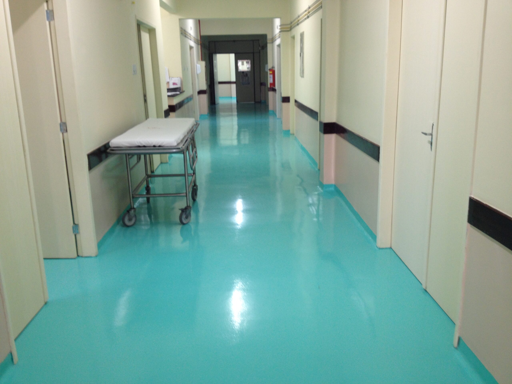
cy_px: 192
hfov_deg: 52.6
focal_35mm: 35
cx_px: 256
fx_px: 518
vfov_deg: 40.7
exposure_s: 1/20
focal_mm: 4.28
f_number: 2.4
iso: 64
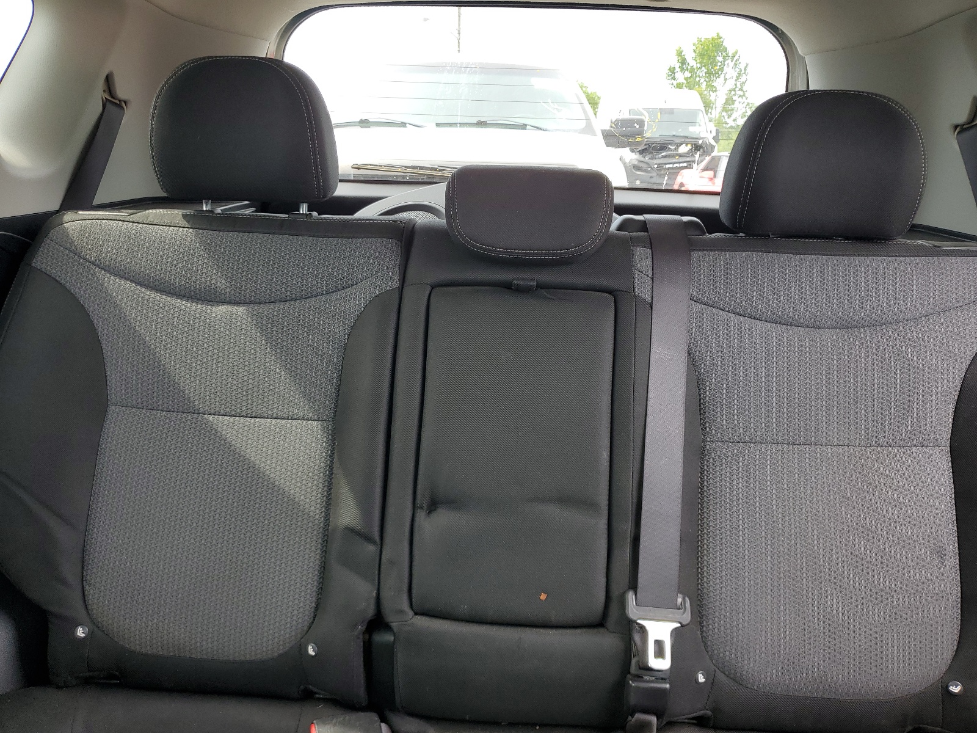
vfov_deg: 53.1
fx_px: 734
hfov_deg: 67.3
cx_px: 488
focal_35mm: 26
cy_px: 366
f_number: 1.5
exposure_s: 1/120
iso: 51
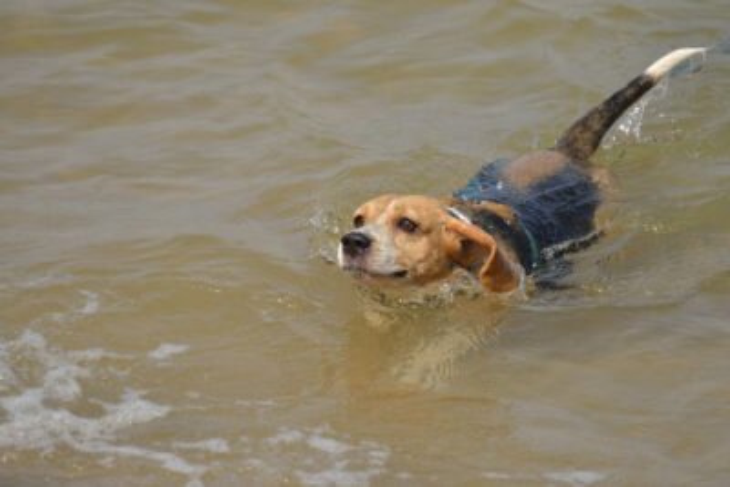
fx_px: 8215
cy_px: 244
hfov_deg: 5.1
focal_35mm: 405
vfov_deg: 3.4
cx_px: 365
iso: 400
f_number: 5.6
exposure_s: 1/2000
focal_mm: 270
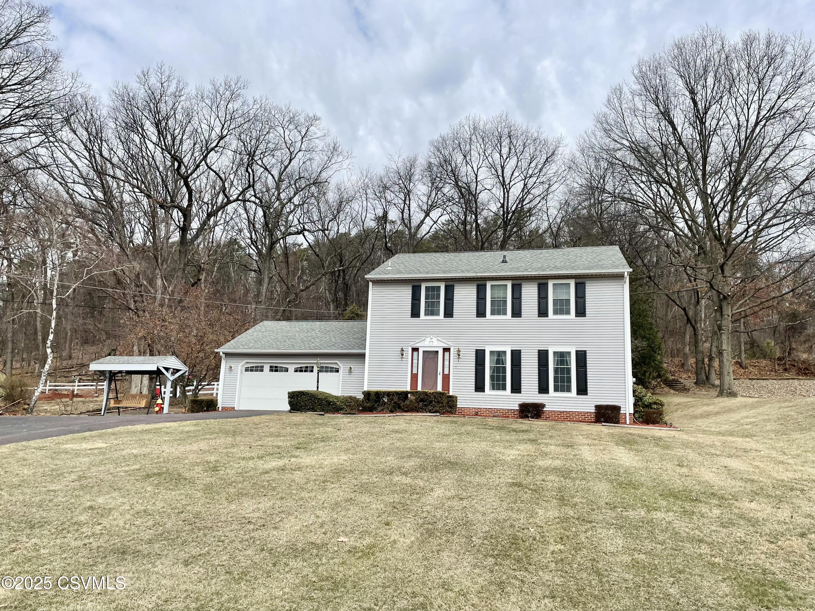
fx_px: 612
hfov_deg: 67.3
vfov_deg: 53.1
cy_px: 306
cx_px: 408
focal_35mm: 26
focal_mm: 4.2
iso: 32
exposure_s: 1/3509
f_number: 1.6
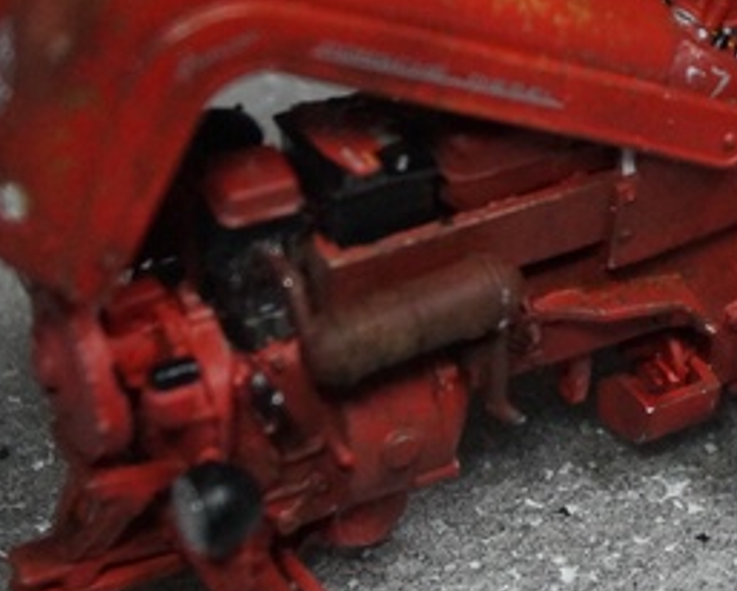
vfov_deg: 9.4
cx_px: 786
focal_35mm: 164
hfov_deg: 11.6
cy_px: 66
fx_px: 3580
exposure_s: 1/160
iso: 1600
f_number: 4.5
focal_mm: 30
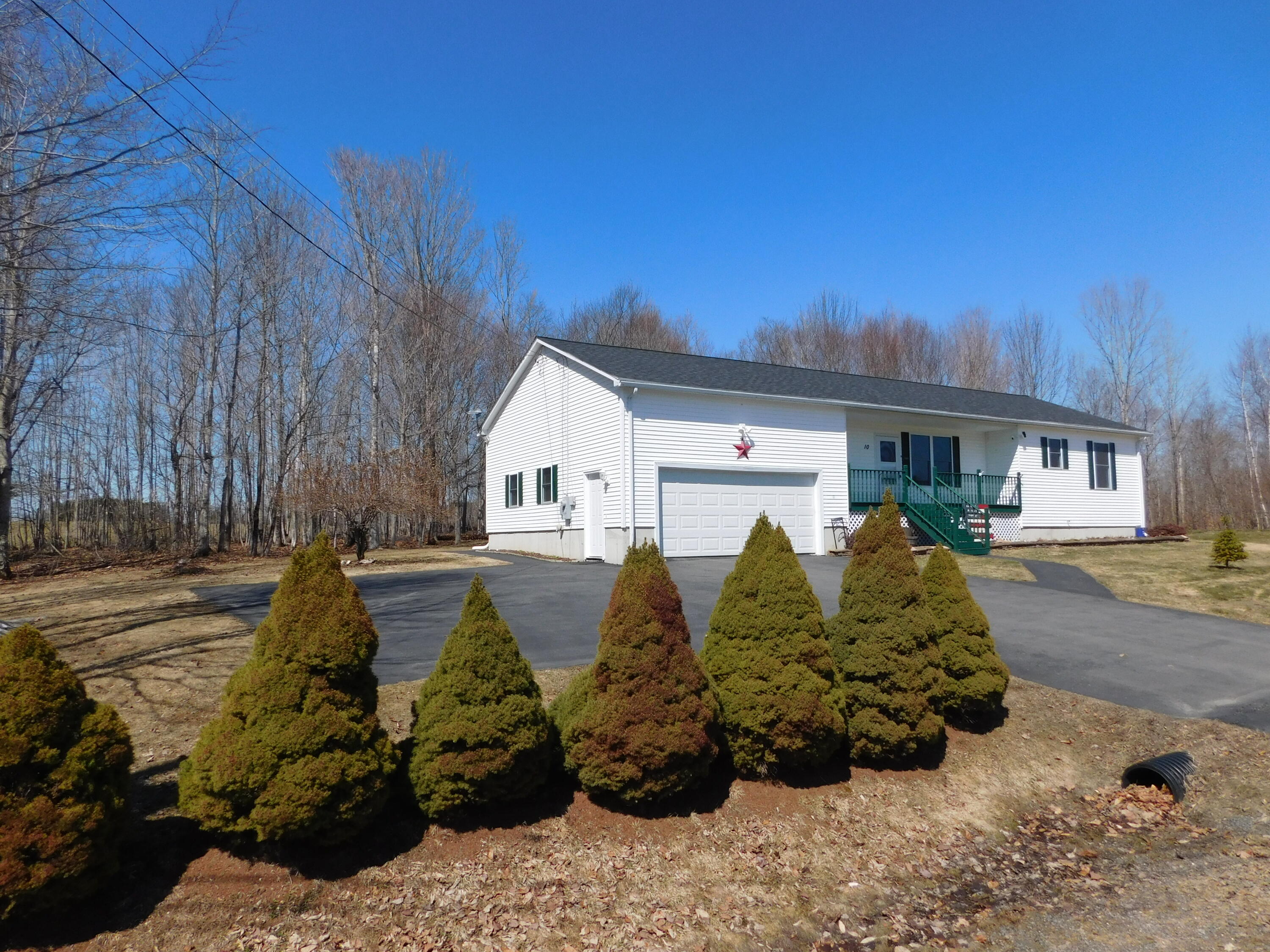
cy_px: 476
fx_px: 844
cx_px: 635
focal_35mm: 23
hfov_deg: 73.9
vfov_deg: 58.9
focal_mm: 4
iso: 125
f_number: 6
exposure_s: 1/640
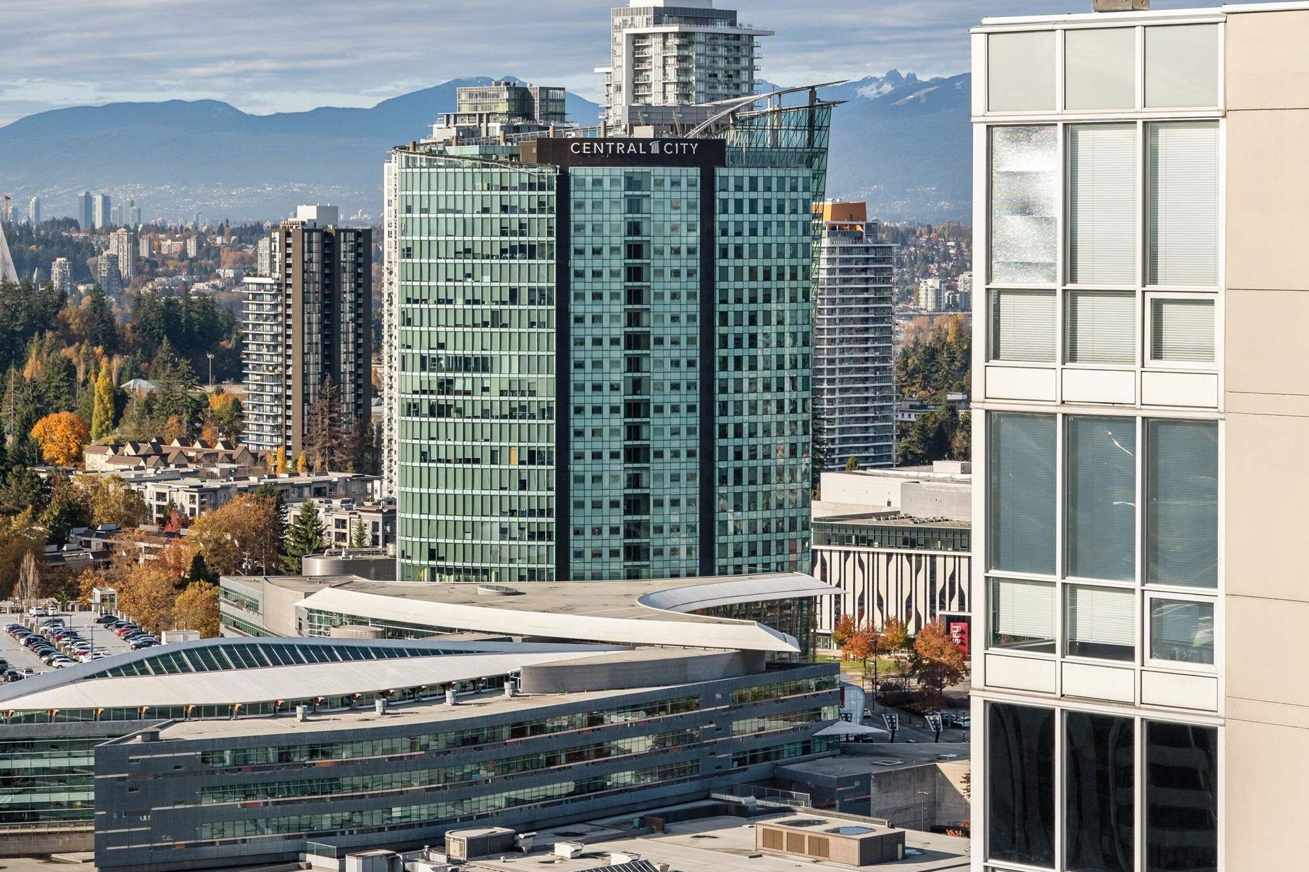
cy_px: 264
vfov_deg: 12.8
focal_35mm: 107
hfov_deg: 19.0
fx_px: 3890
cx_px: 378
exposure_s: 1/1000
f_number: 8
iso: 320
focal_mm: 70
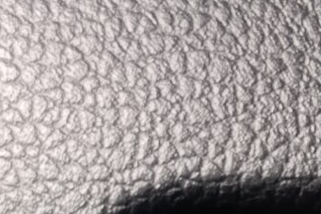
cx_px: 538
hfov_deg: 10.8
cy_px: 456
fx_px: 1604
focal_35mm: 180
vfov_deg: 7.3
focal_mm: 6.14
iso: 500
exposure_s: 1/100
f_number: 1.6
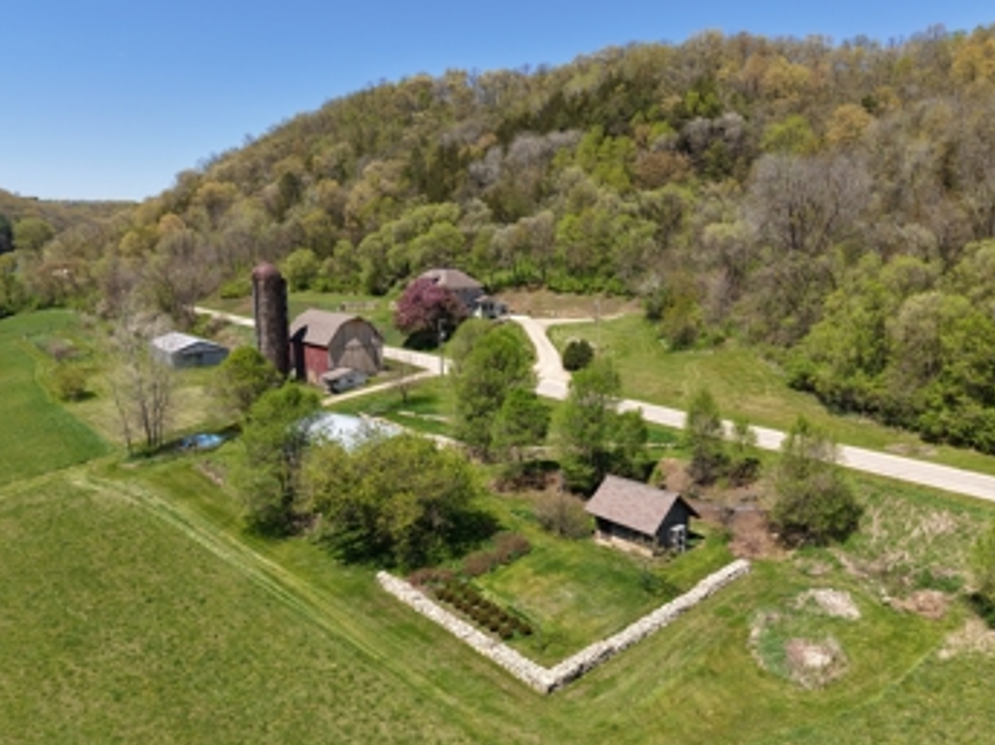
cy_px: 383
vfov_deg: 49.7
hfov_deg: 63.4
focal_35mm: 28
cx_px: 525
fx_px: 805
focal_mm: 8.67
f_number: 1.8
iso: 100
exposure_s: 1/2500
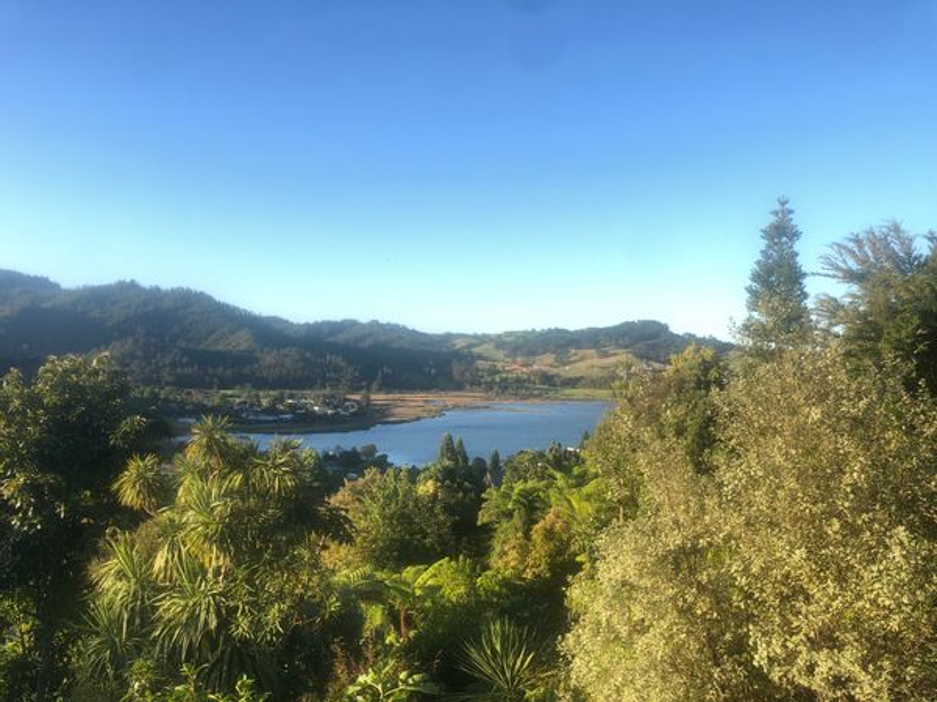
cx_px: 468
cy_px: 351
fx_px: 758
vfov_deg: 49.7
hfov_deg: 63.4
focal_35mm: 28
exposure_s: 1/425
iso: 20
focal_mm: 4
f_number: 1.8
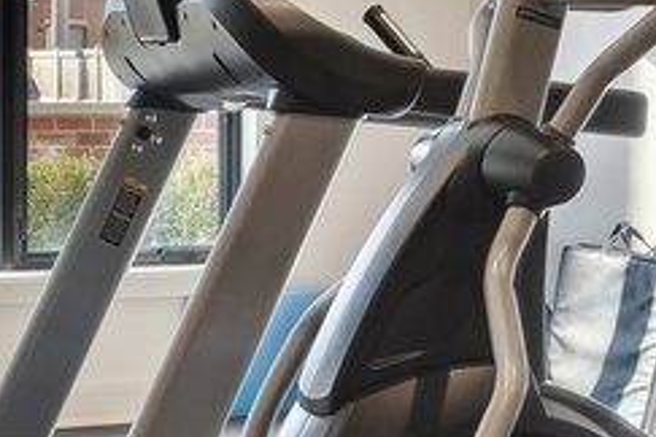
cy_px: 86
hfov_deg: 20.4
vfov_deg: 13.6
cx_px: 346
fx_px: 1822
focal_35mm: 100
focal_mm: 15
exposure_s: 1/8
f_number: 9.5
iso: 200
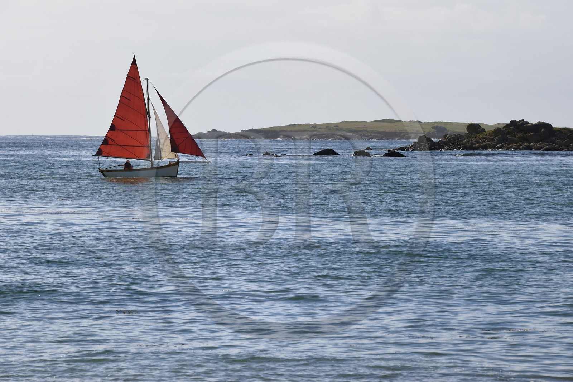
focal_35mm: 200
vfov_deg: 6.9
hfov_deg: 10.3
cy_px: 191
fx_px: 3182
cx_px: 286
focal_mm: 200
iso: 200
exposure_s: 1/500
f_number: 13
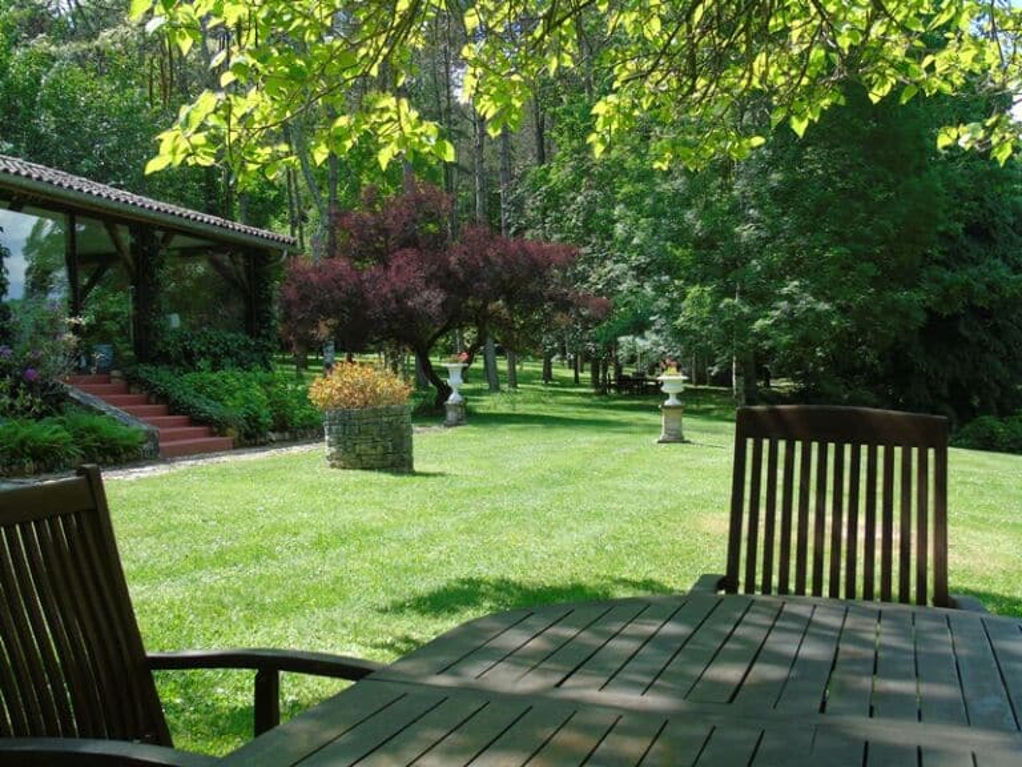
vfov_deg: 36.0
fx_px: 1181
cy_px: 384
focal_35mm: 40
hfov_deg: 46.8
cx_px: 511
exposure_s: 1/250
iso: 80
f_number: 3.9
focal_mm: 7.1
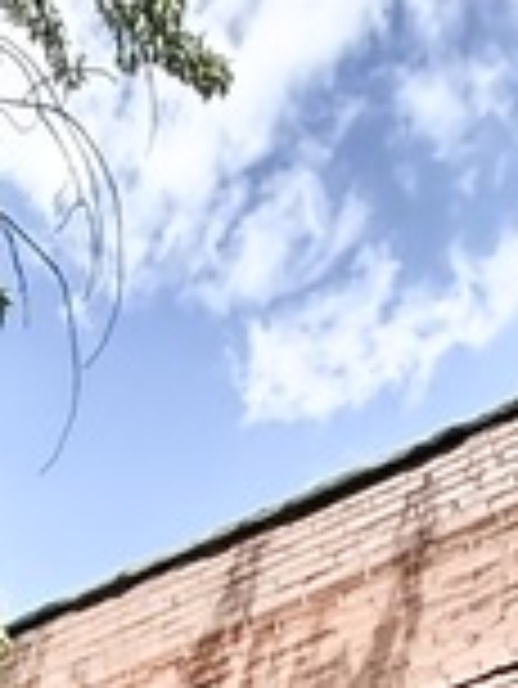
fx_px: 1973
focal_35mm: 99
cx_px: 50
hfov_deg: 14.8
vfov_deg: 11.1
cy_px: 2113
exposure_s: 1/510
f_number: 2.2
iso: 50
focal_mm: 2.22
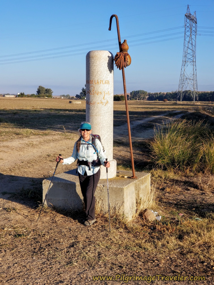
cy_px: 142
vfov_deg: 36.8
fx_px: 429
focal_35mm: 52
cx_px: 107
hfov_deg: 28.0
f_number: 2.4
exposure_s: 1/684
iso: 25
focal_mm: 6
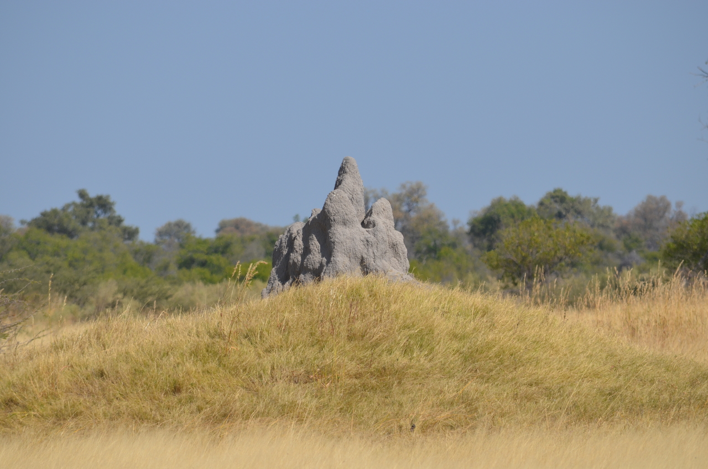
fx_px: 8244
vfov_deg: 3.3
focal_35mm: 420
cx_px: 354
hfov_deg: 4.9
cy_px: 234
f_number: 8
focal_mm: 280
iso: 200
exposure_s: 1/1000
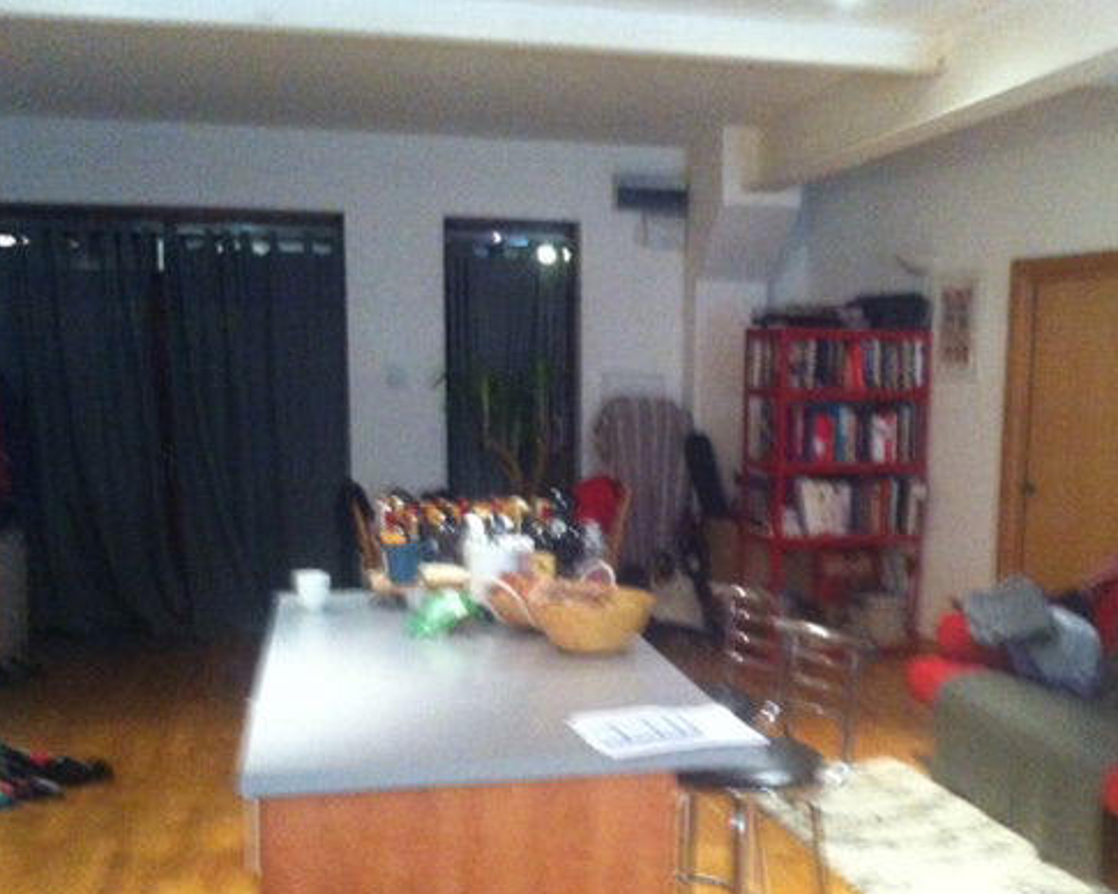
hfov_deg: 41.0
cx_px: 675
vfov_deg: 33.3
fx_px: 1489
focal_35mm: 45
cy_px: 532
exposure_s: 1/15
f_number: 2.8
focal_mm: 3.85
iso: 500
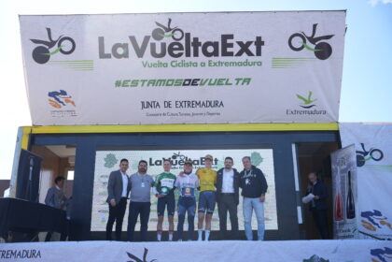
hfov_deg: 51.4
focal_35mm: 37
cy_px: 131
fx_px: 407
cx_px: 196
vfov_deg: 35.6
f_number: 4
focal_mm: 37.4
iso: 200
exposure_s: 1/800
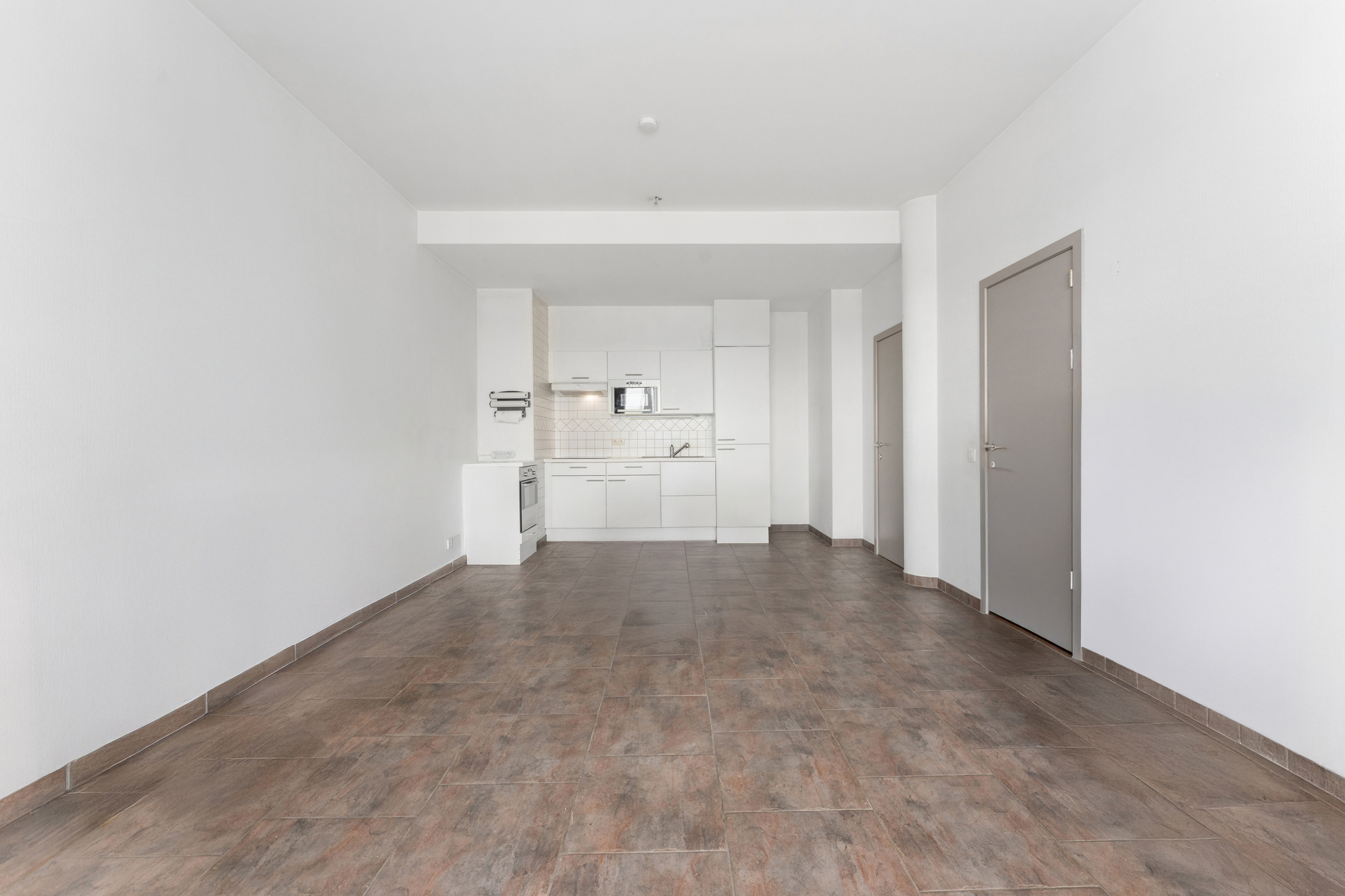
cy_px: 448
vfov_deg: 81.2
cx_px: 672
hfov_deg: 104.3
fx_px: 523
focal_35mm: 14
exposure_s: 1/3
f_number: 9
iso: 250
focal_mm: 14
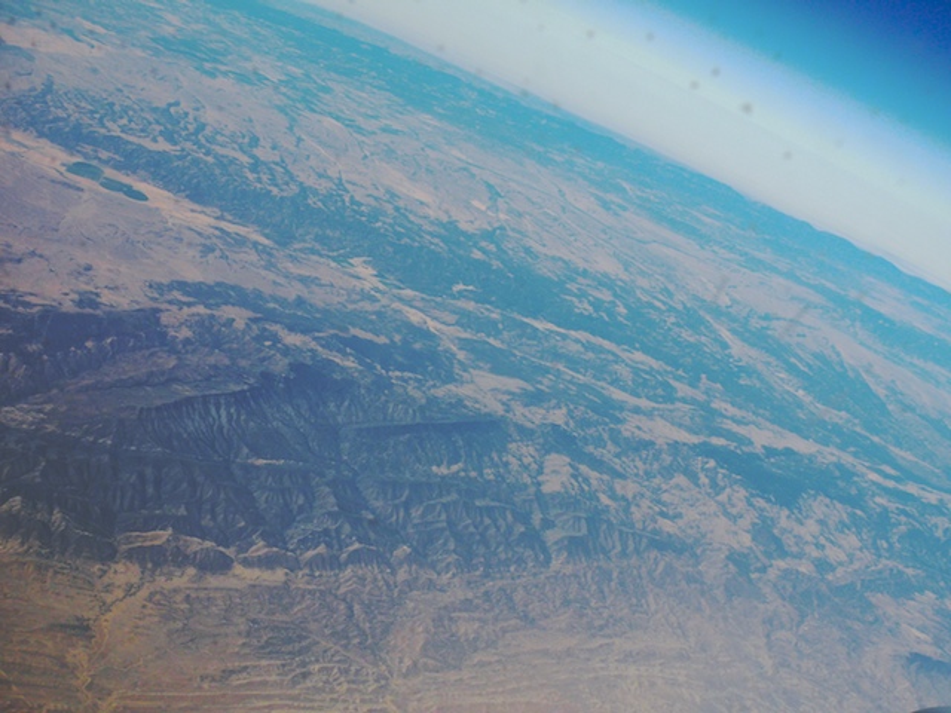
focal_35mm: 27
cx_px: 476
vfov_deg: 51.4
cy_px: 356
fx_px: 742
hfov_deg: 65.3
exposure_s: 1/230
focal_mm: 4.7
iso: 64
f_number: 6.3
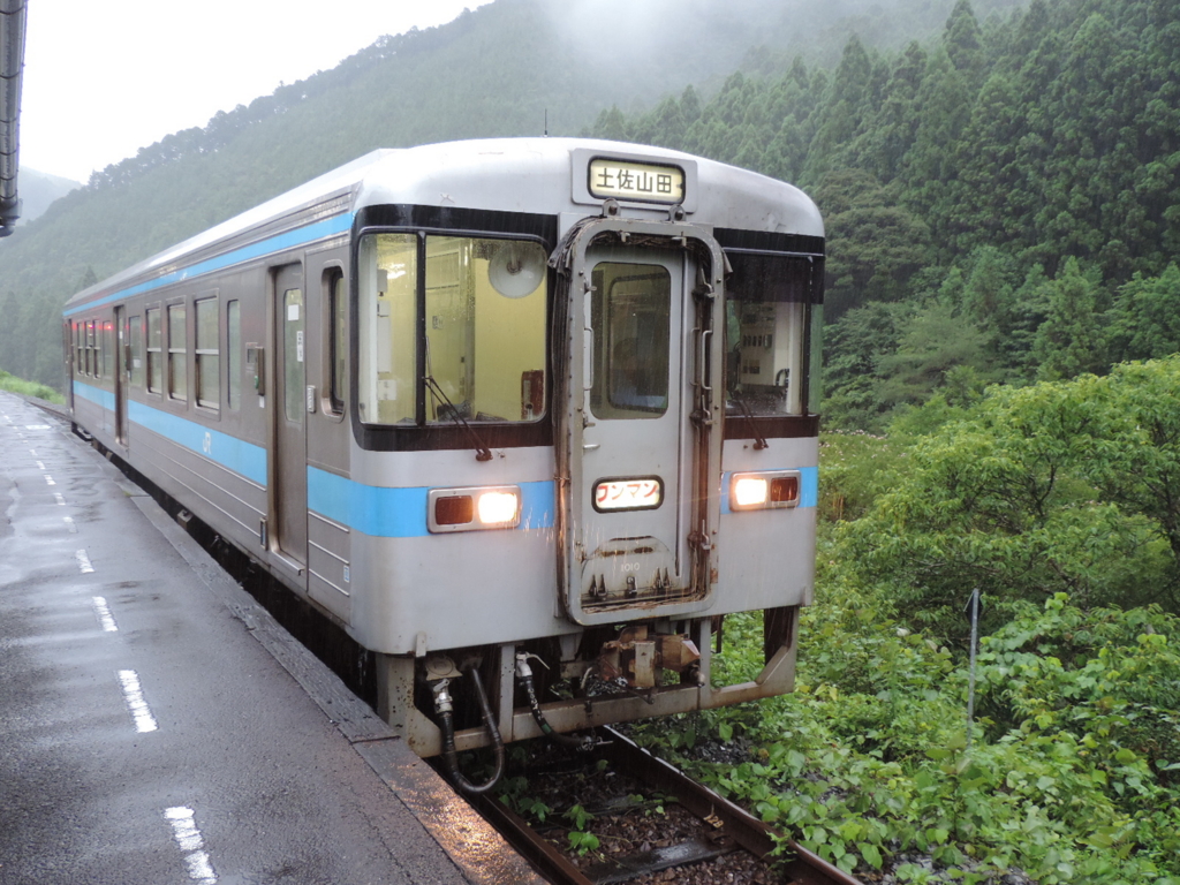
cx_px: 590
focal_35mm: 33
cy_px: 442
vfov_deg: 42.9
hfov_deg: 55.4
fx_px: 1125
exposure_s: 1/40
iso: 400
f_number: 3.2
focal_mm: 5.8
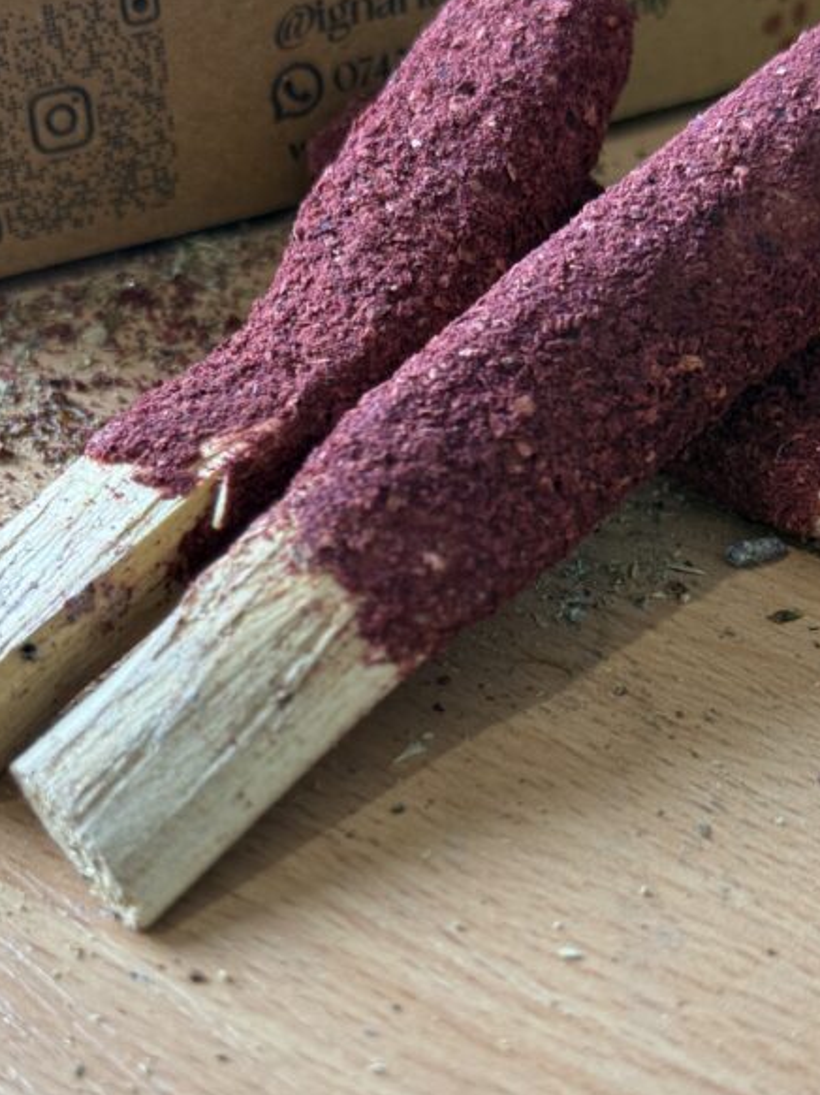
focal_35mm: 66
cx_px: 408
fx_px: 2086
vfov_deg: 29.4
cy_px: 591
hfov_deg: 22.2
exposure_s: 1/50
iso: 125
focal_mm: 6.76
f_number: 1.78
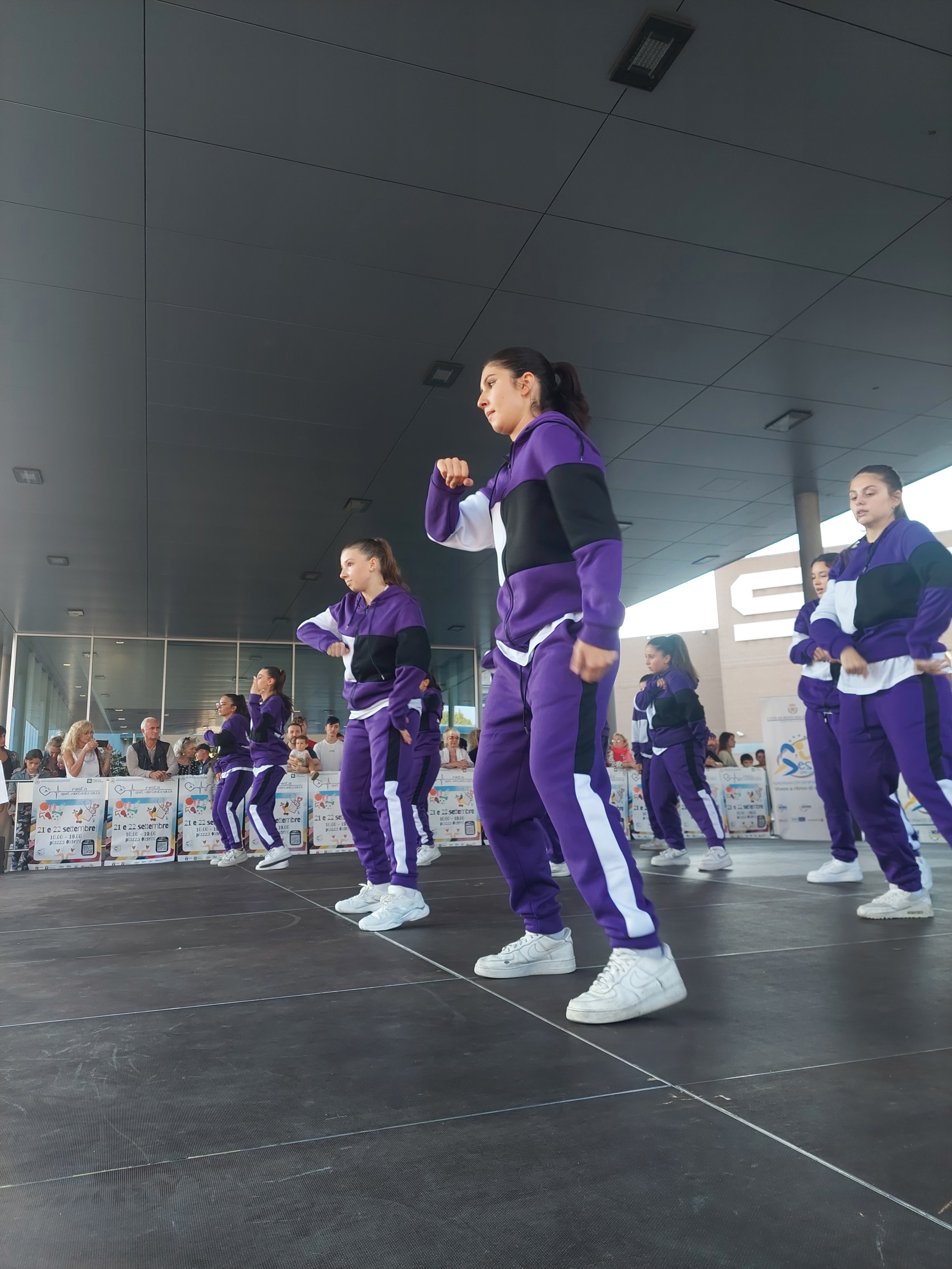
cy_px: 634
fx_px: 880
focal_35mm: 24
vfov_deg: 71.6
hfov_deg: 56.8
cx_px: 476
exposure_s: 1/105
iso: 40
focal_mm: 5.23
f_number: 1.8
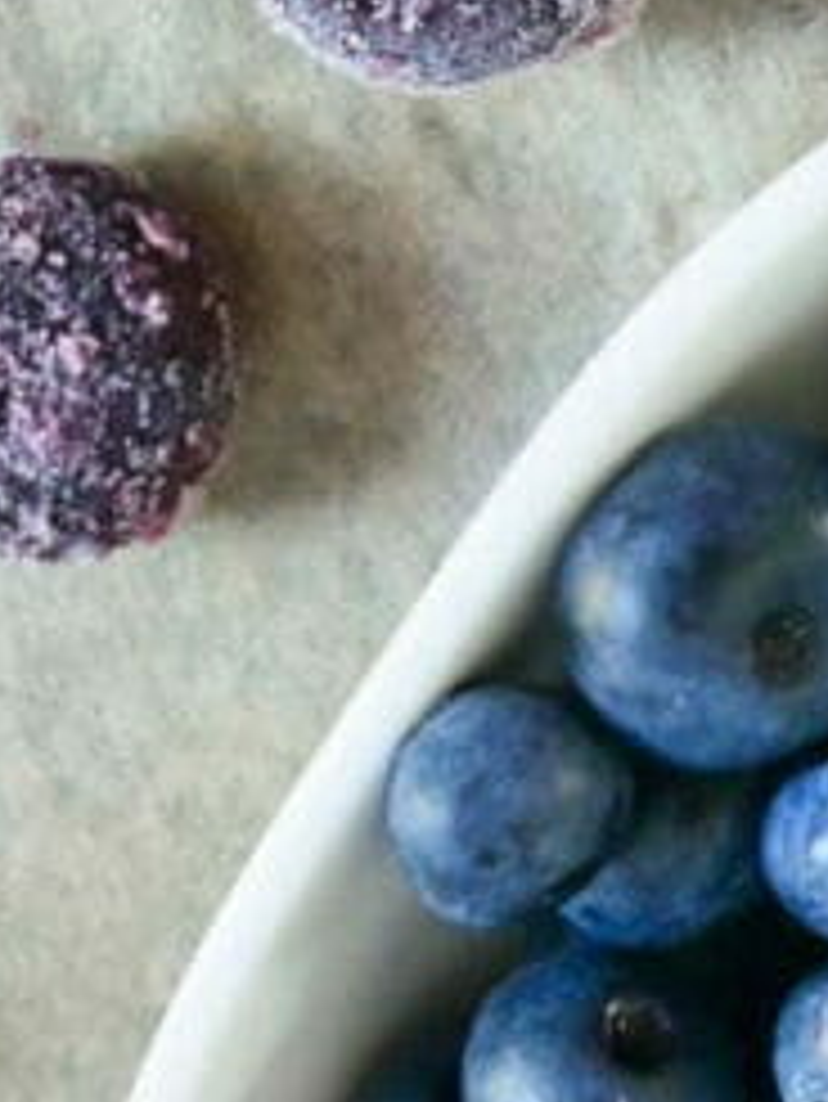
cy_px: -225
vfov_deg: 11.6
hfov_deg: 8.8
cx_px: 925
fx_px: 5321
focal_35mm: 167
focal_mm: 20
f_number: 5.4
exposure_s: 1/30
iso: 800
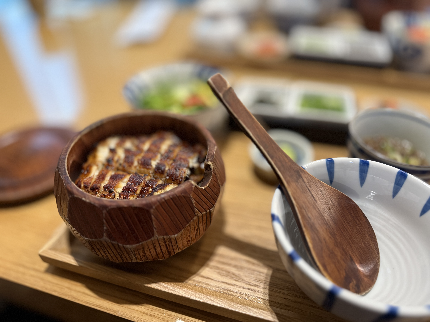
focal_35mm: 24
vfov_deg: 56.8
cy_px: 161
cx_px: 215
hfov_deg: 71.6
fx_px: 298
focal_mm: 6.76
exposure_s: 1/60
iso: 320
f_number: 1.78
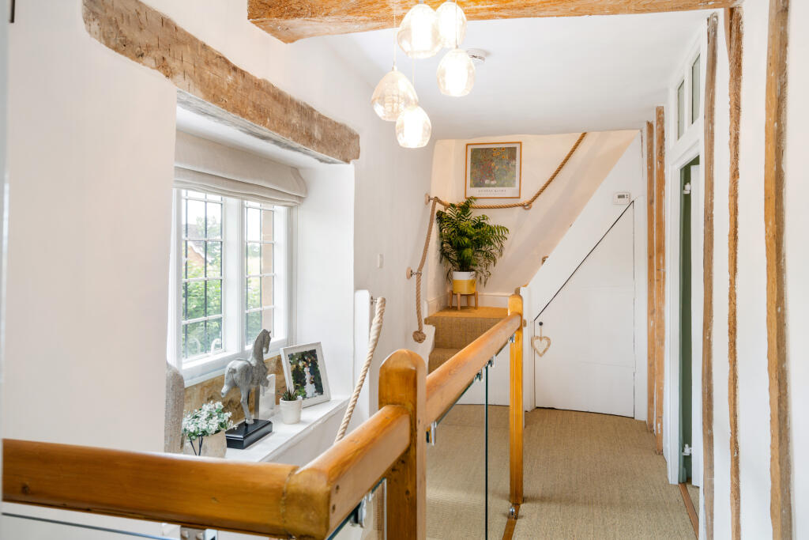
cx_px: 404
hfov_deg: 71.5
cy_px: 270
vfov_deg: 51.3
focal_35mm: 25
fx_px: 562
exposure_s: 1/5
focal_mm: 25
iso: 320
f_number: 8
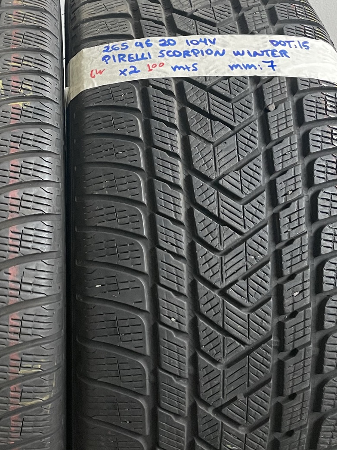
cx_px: 62
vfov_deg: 37.0
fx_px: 662
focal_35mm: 51
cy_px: 145
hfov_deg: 27.9
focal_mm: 4.2
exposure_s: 1/50
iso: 250
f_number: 1.6
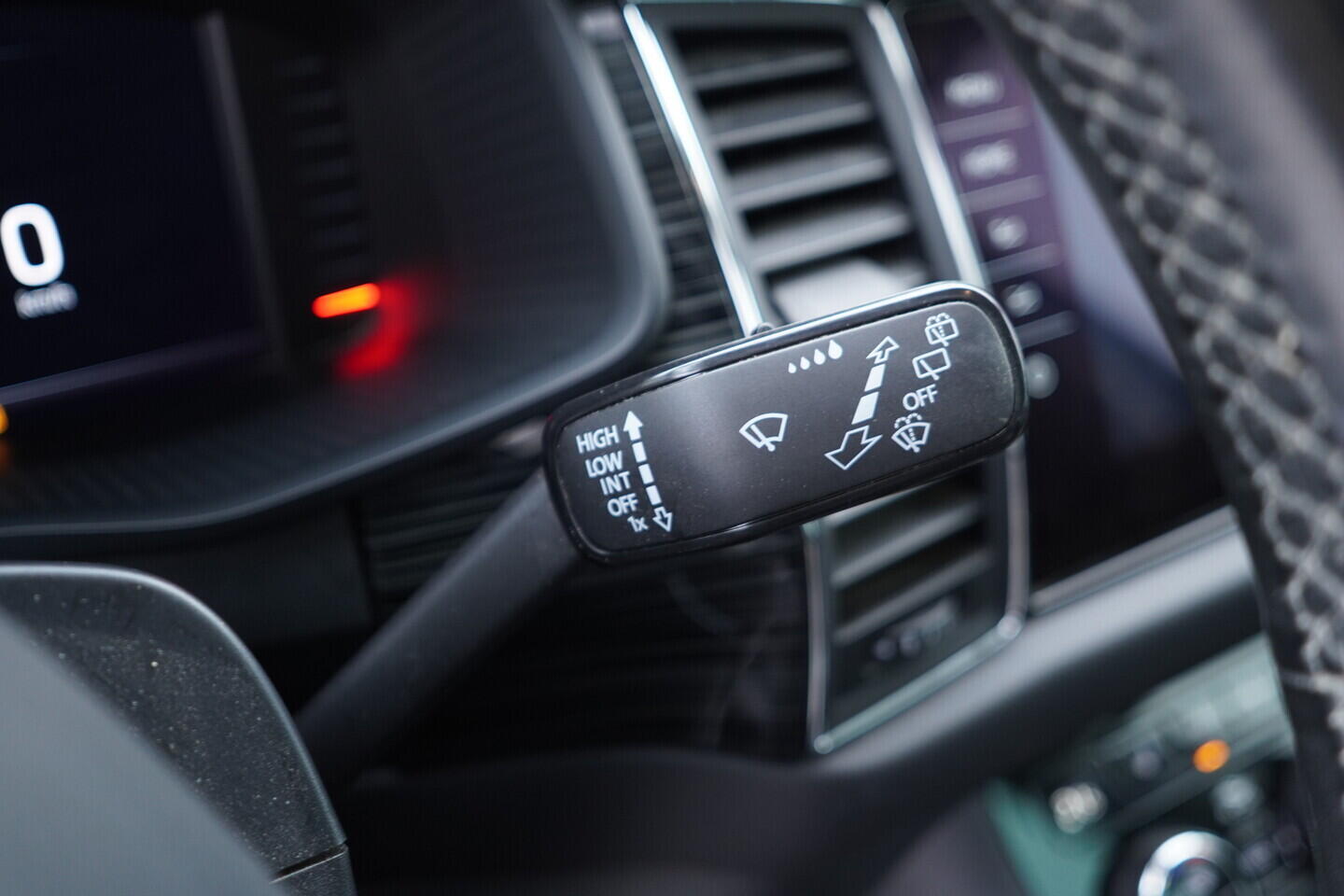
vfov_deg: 36.9
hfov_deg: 53.1
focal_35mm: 36
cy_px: 448
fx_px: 1344
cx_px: 672
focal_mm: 24
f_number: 2.8
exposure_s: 1/40
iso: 640
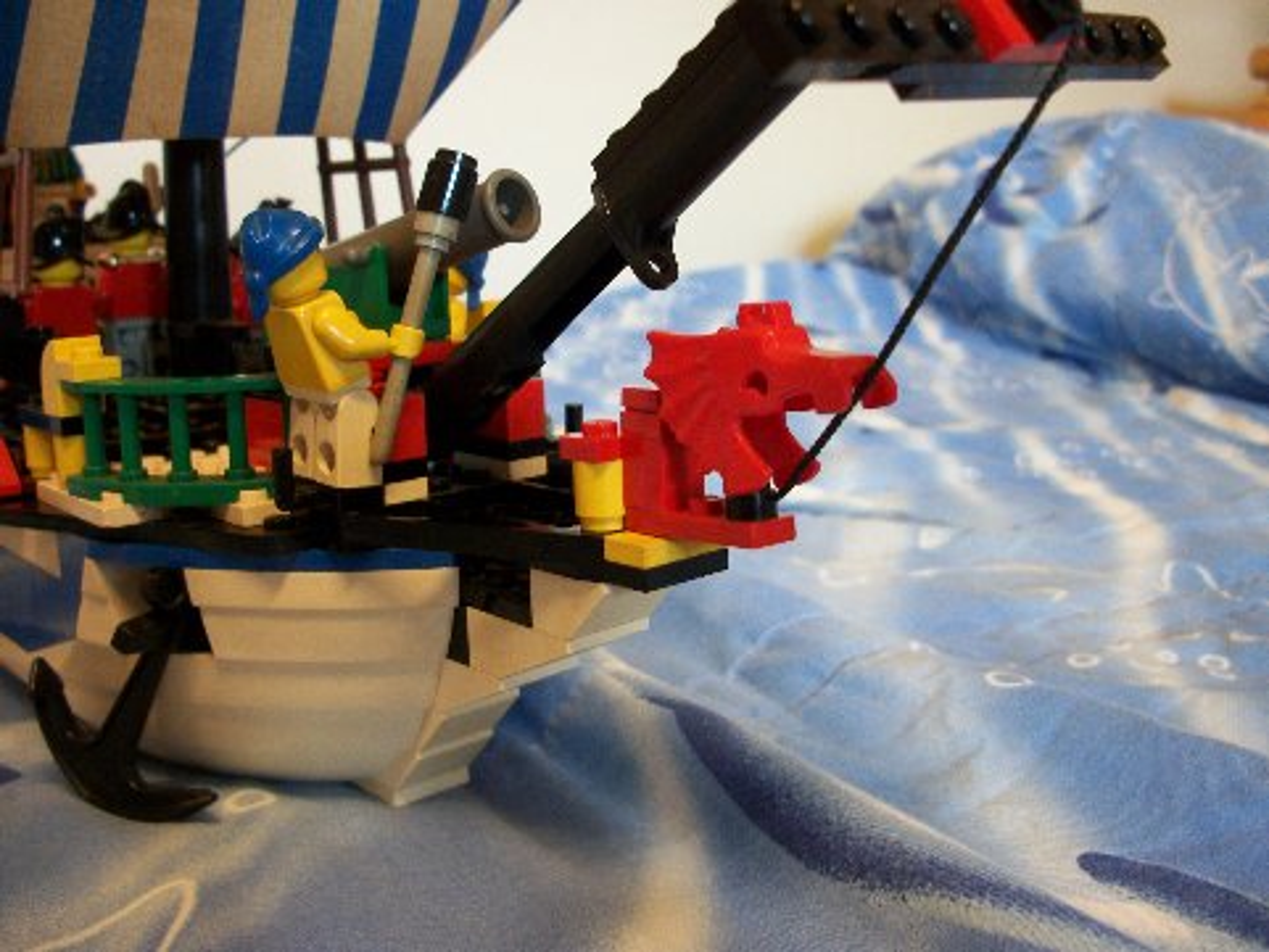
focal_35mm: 35
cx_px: 634
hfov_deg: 52.6
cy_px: 476
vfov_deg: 40.7
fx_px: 1283
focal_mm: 6.3
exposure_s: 1/10
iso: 160
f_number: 3.1
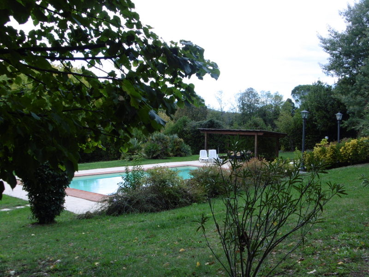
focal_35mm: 44
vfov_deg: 32.9
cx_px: 184
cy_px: 138
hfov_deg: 42.9
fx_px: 469
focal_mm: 8
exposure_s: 1/500
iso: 100
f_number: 3.7
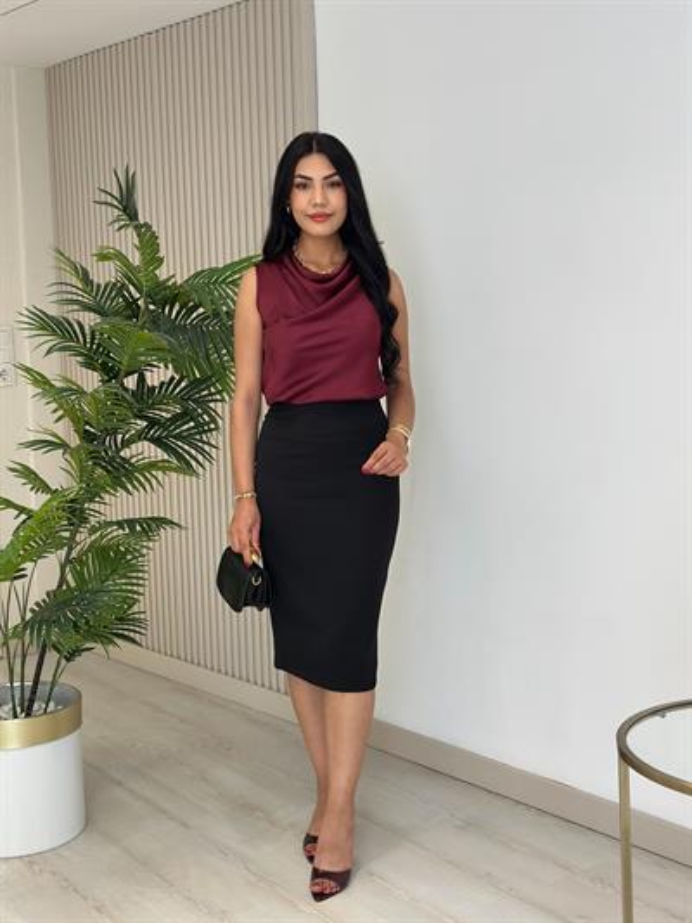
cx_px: 346
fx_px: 1279
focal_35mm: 48
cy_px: 462
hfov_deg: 30.3
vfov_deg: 39.6
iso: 80
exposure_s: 1/303
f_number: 1.78
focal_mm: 6.86
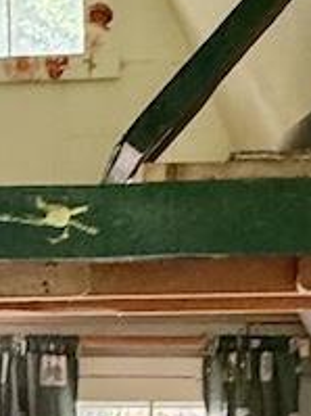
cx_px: -38
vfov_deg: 21.3
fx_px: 1079
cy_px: 378
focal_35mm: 90
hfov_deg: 15.9
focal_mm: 2.22
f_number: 2.2
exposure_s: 1/60
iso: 400
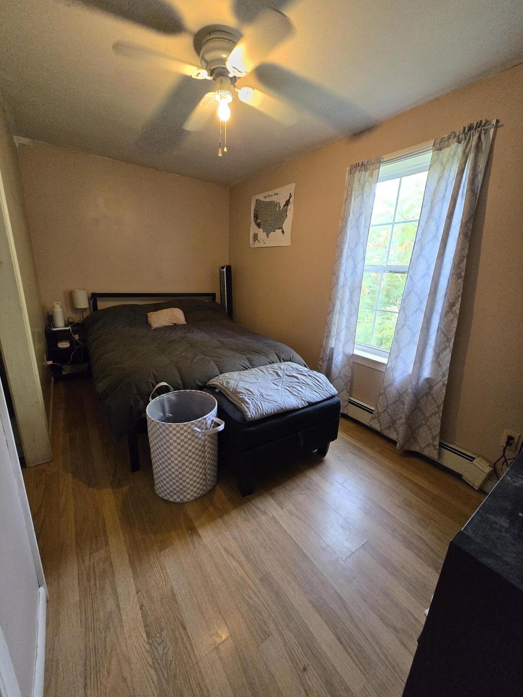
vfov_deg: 106.2
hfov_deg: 89.9
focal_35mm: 13
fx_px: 262
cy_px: 348
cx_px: 262
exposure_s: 1/100
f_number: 2.2
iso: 500
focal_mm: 1.7
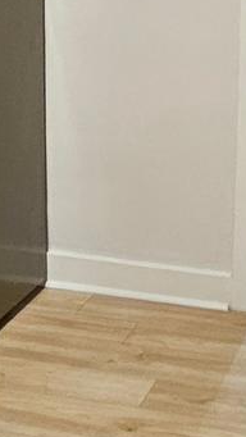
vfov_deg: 24.9
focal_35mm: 85
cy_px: 146
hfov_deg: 14.2
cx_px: 179
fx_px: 985
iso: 320
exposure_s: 1/30
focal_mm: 1.74
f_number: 2.2
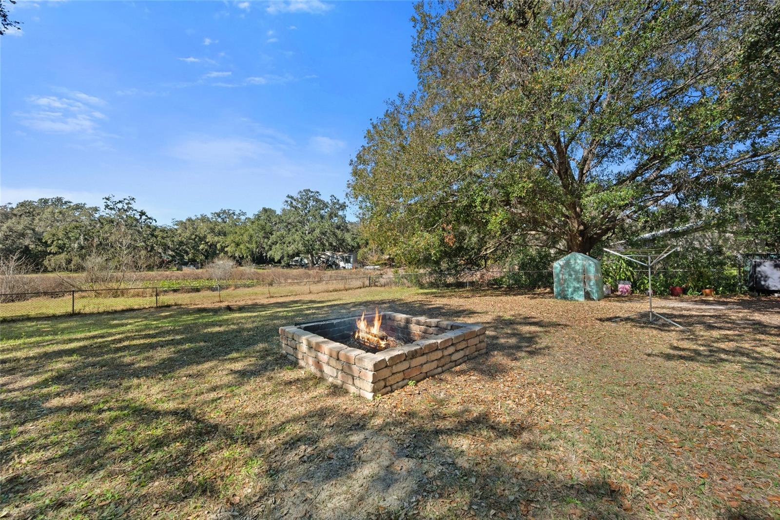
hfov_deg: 104.2
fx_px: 303
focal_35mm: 14
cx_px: 390
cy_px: 260
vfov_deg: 81.2
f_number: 6.3
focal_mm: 14
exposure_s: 1/640
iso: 250
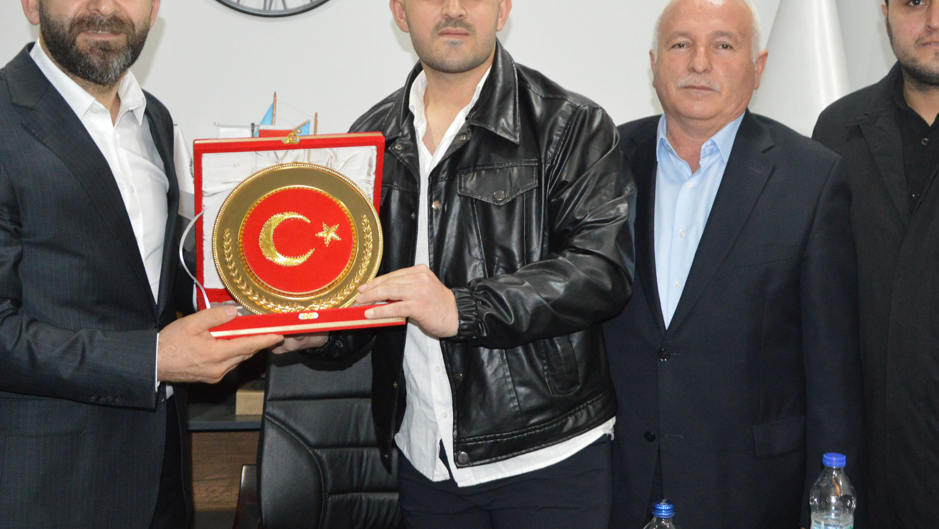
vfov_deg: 25.1
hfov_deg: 43.6
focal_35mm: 47
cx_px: 538
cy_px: 131
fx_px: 1170
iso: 1600
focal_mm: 22
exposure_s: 1/60
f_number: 3.8
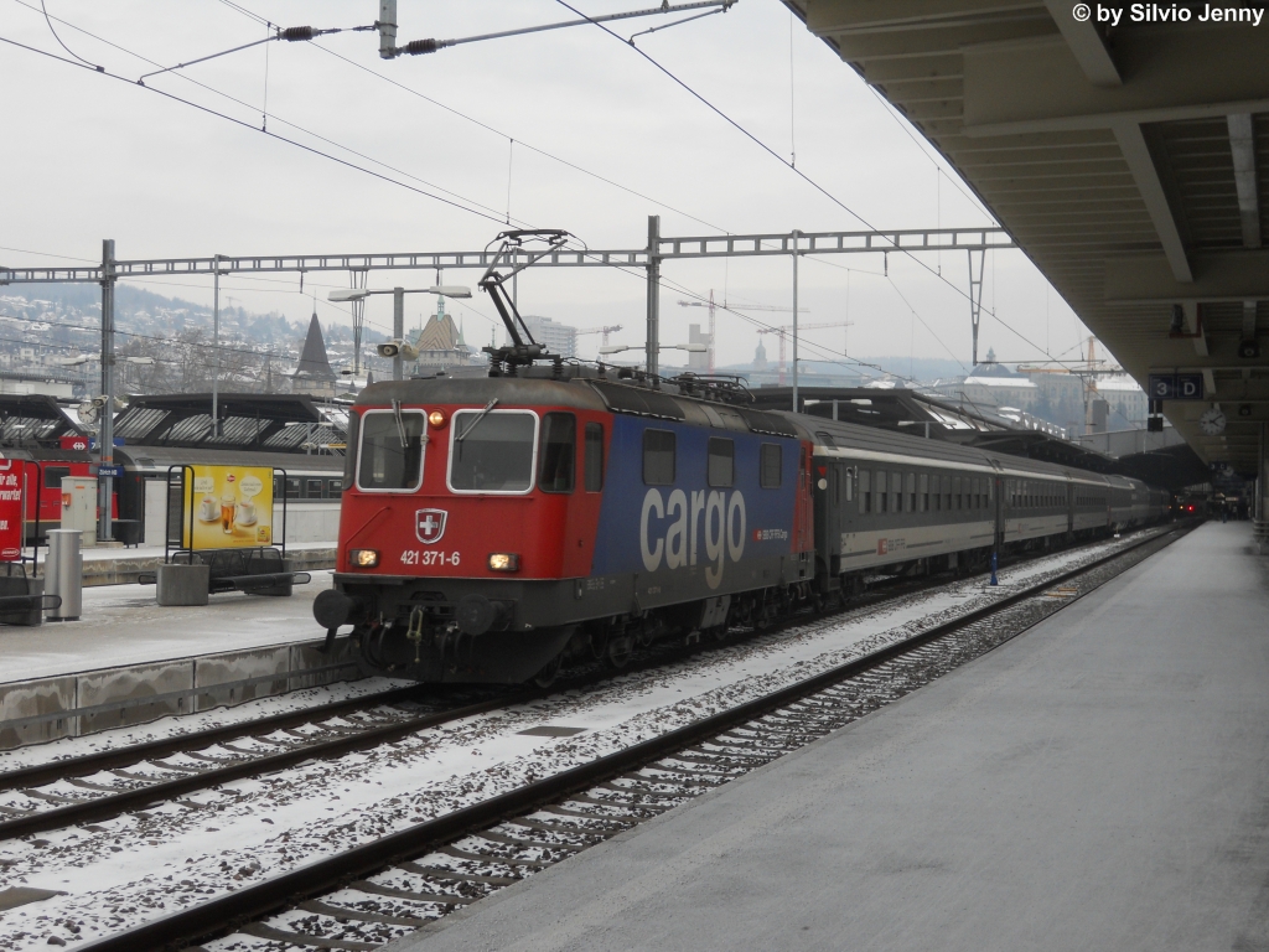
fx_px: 1686
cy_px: 476
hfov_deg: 41.2
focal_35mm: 46
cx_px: 634
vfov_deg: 31.5
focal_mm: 8.3
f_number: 3.4
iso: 125
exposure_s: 1/250
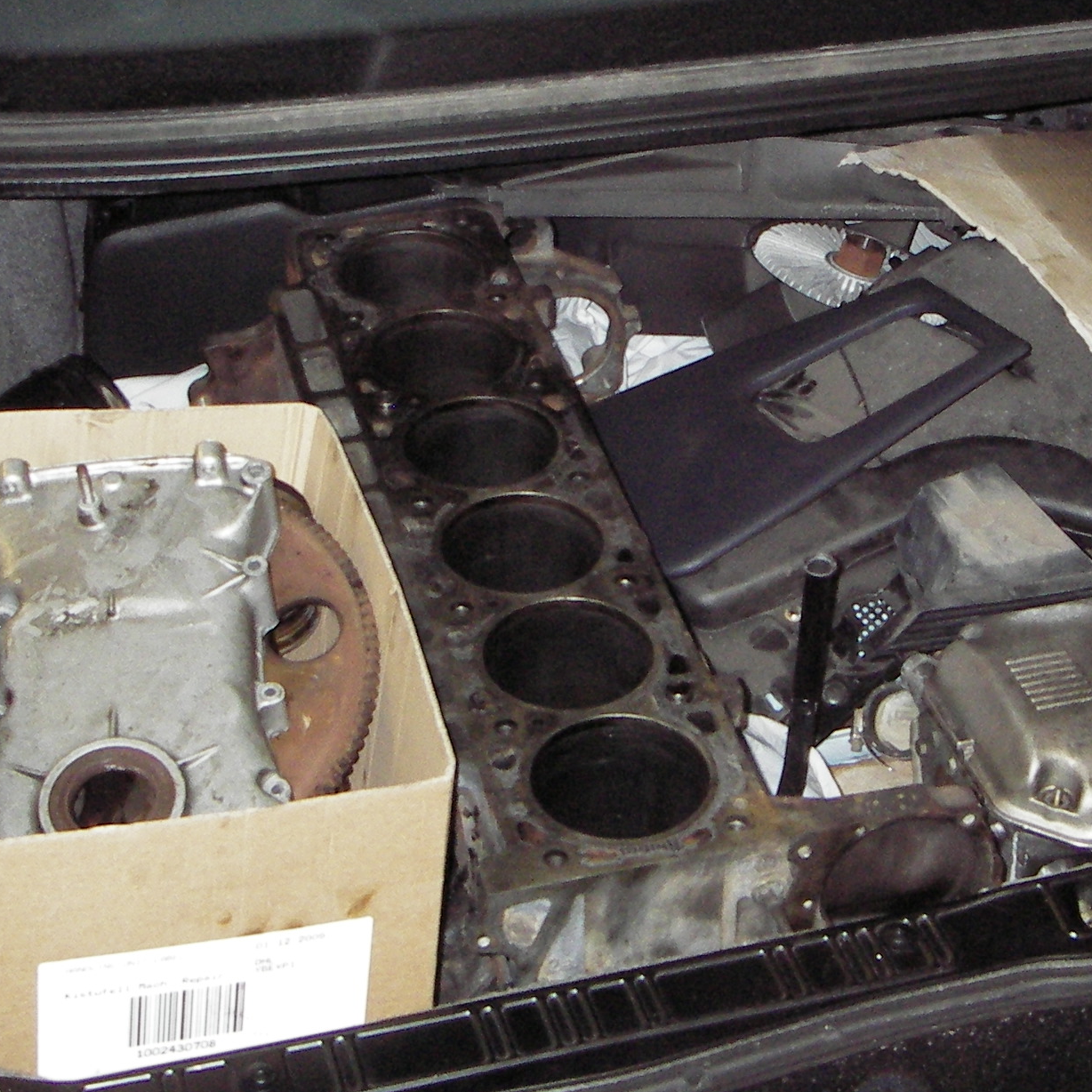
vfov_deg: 24.5
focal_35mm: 70
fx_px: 2498
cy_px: 365
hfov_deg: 24.3
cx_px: 879
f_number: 3.3
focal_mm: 6.3
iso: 200
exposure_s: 1/30
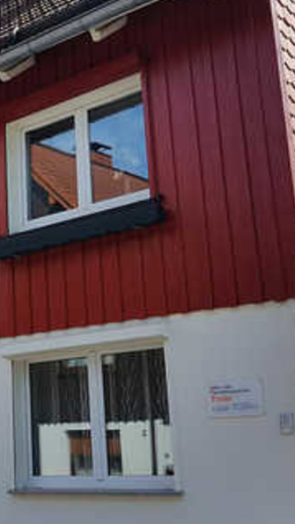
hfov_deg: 20.3
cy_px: 229
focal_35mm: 57
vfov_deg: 36.6
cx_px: -11
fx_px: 793
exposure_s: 1/2640
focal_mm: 4.2
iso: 50
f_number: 1.7
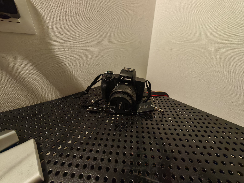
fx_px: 92
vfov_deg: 89.9
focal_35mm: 13
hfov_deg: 106.2
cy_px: 92
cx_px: 122
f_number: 2
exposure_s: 1/25
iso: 500
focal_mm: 1.82
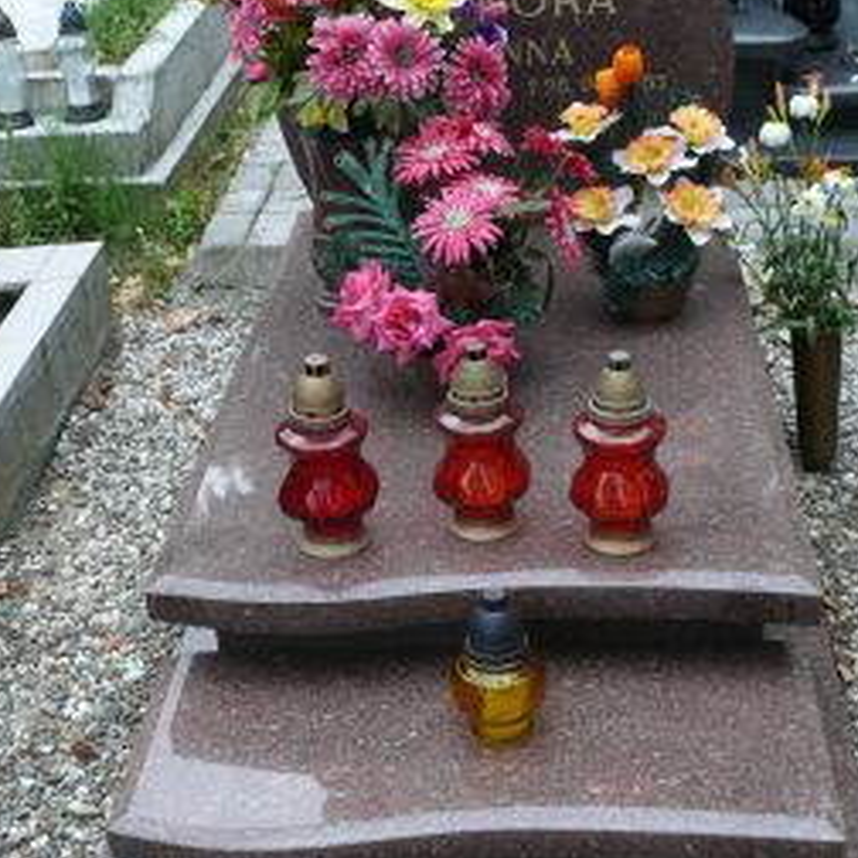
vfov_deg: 28.7
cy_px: 626
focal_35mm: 59
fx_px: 1655
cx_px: 449
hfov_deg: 29.1
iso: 100
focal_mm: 7.4
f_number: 2.8
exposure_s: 1/80
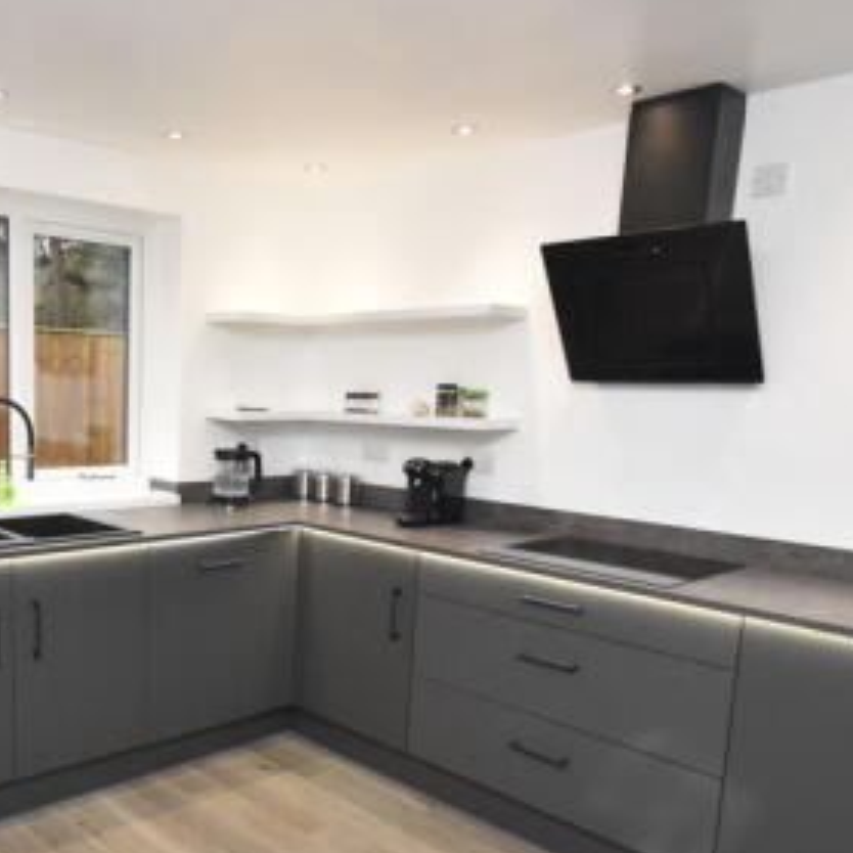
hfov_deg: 51.5
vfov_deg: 53.6
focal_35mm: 30
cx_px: 204
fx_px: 836
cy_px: 514
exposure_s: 1/125
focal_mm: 10
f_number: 4
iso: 800
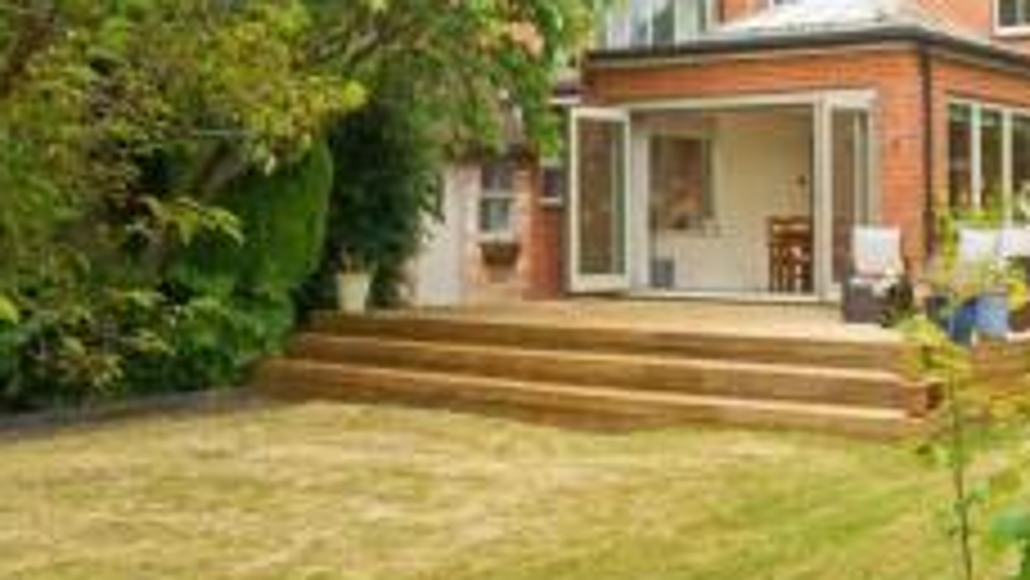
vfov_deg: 23.7
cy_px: 133
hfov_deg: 37.7
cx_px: 981
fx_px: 1366
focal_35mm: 50
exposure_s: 1/125
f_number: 13
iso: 250
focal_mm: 23
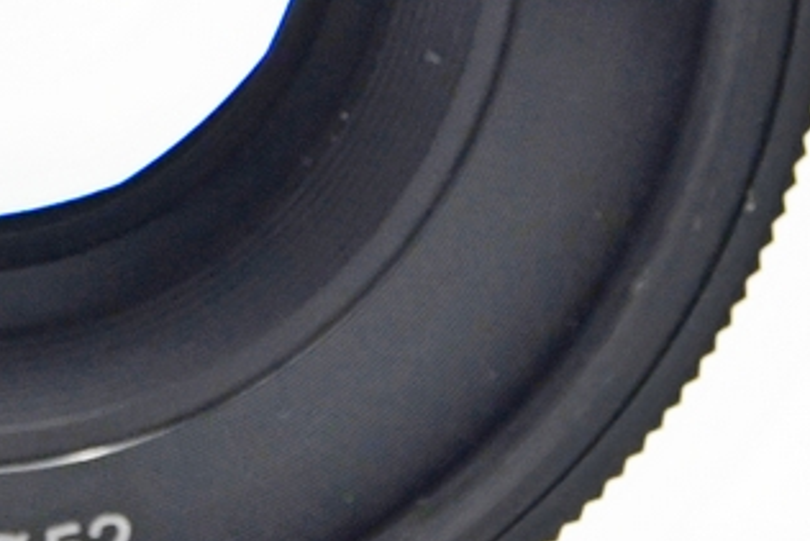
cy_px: -172
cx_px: 8
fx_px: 12808
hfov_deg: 3.6
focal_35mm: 569
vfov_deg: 2.4
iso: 1600
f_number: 7.1
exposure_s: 1/125
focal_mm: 80
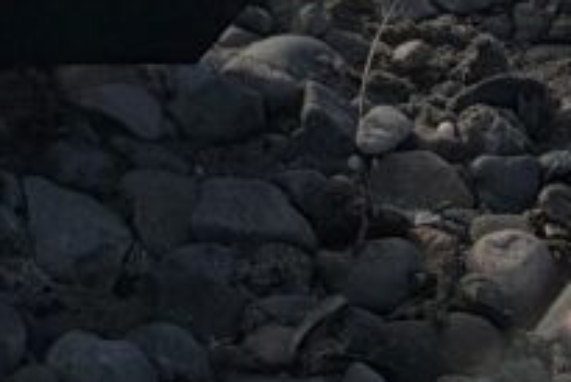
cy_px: -786
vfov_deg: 8.4
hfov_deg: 14.2
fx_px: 2143
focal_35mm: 135
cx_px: -298
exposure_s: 1/7813
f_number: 1.6
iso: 50
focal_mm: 5.96
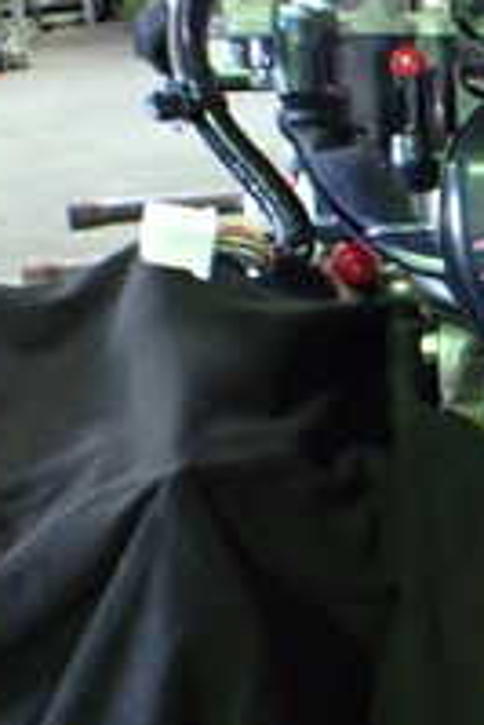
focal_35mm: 94
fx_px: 1892
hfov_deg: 13.6
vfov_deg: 21.7
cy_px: 346
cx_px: 750
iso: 800
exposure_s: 1/30
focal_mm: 5.4
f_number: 2.3
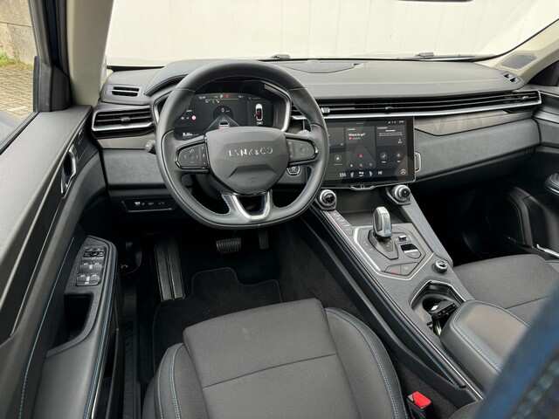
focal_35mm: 24
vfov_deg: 56.8
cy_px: 210
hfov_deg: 71.6
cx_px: 280
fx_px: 388
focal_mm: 6.76
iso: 125
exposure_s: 1/121
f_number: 1.78
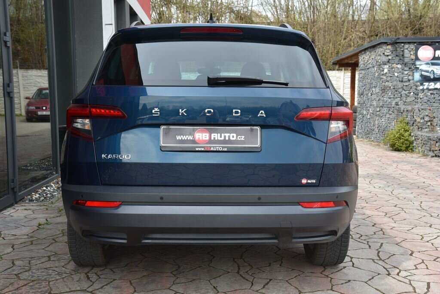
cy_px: 147
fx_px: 538
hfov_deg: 44.5
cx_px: 220
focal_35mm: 44
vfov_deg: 30.6
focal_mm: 44
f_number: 8
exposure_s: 1/250
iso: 500
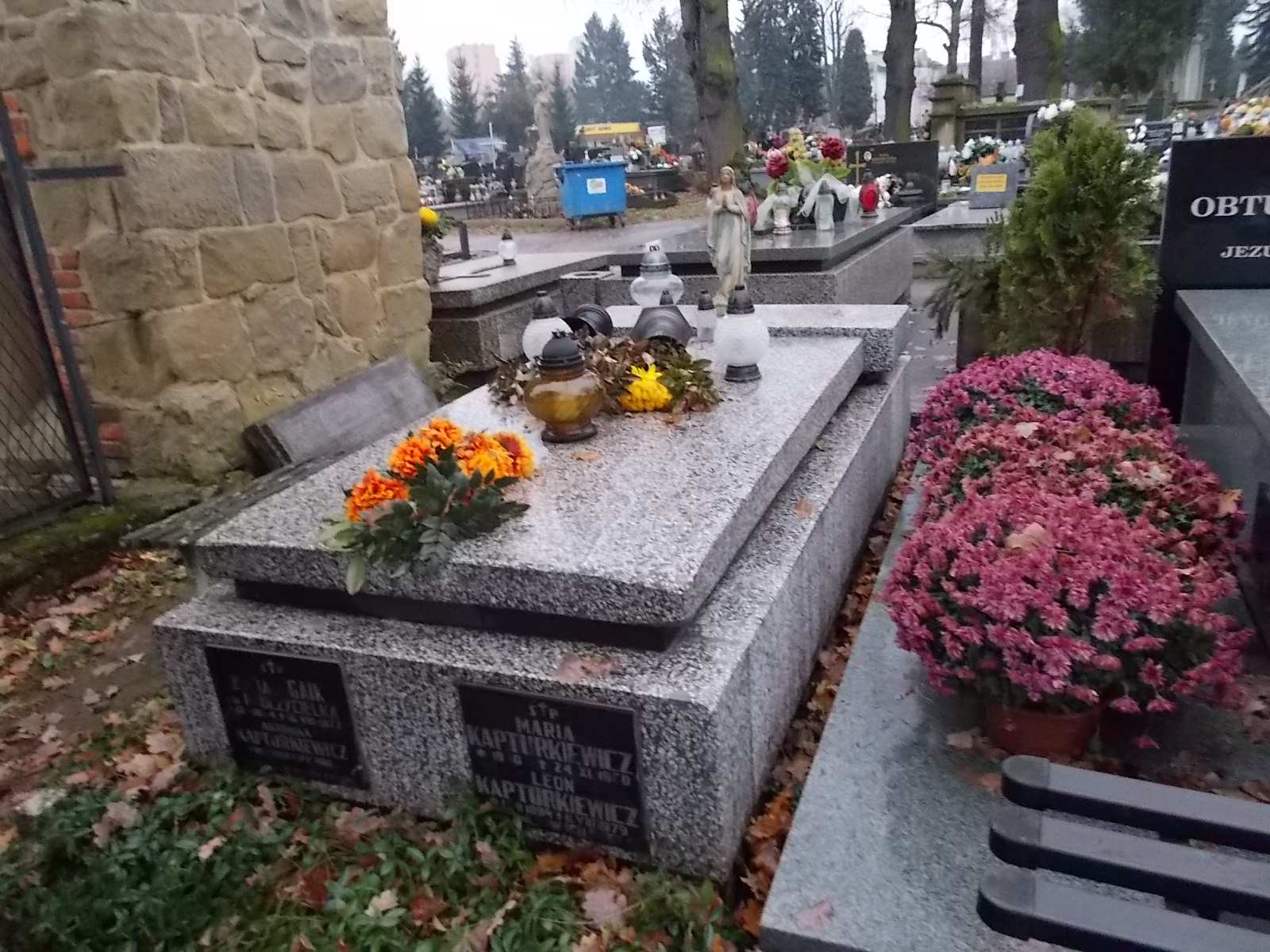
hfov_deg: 67.3
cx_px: 635
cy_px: 476
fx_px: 954
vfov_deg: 53.1
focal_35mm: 26
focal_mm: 4.6
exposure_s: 1/80
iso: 400
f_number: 8
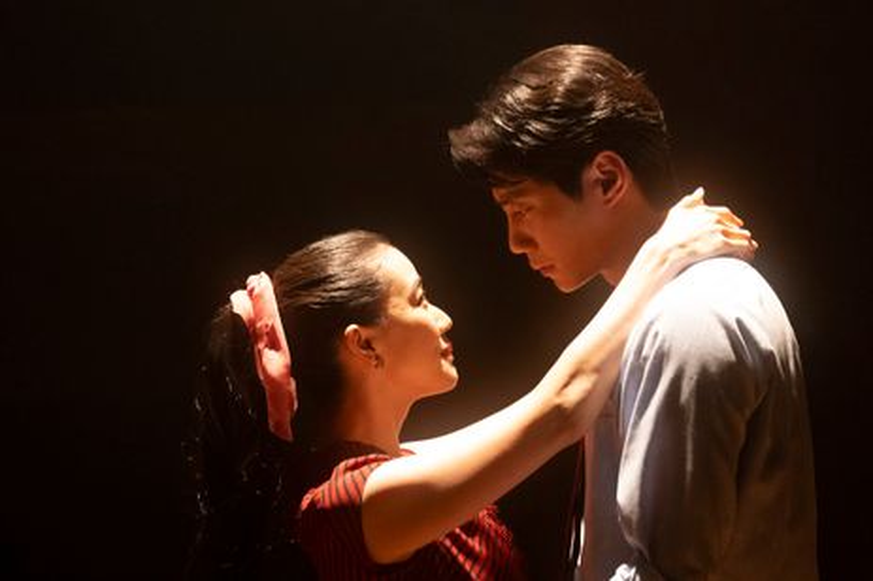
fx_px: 4362
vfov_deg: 7.6
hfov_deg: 11.4
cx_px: 436
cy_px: 290
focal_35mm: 180
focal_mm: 120
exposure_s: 1/200
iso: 3200
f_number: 5.6
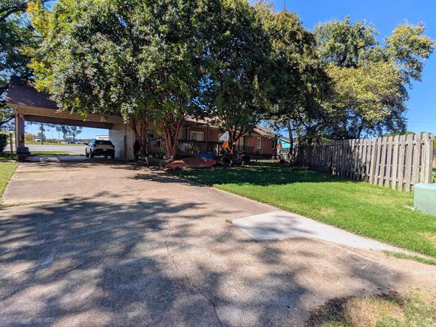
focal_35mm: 16
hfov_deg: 94.5
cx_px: 218
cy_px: 164
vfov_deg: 78.1
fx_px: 202
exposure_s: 1/1256
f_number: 2.2
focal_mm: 2.35
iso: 46
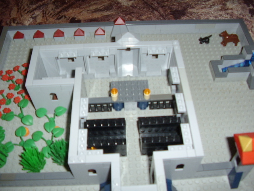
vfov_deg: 46.8
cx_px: 127
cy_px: 96
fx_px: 220
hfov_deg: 60.0
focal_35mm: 30
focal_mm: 5.8
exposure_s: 1/30
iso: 183
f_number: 2.9
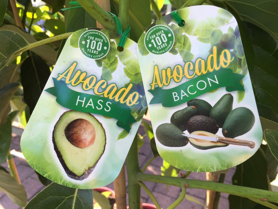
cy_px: 104
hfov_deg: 61.7
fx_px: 233
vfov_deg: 48.2
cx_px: 139
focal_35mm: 29
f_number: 2.2
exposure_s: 1/107
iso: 32
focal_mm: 4.15
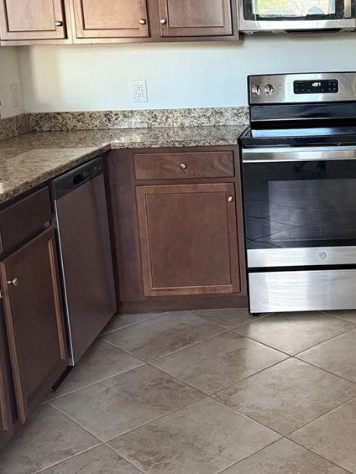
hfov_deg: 27.4
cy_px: 179
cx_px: 327
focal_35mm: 51
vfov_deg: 37.3
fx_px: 699
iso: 320
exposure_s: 1/60
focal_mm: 6.76
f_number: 1.78
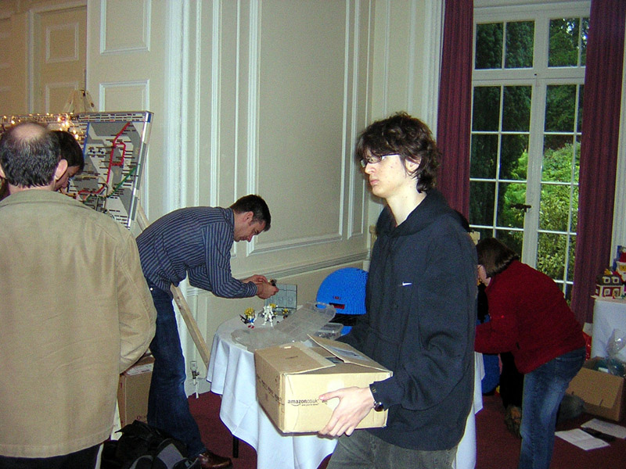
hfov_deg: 51.4
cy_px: 234
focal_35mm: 36
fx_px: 651
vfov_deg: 39.7
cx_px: 313
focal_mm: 4.7
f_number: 2.6
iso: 400
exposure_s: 1/60.1
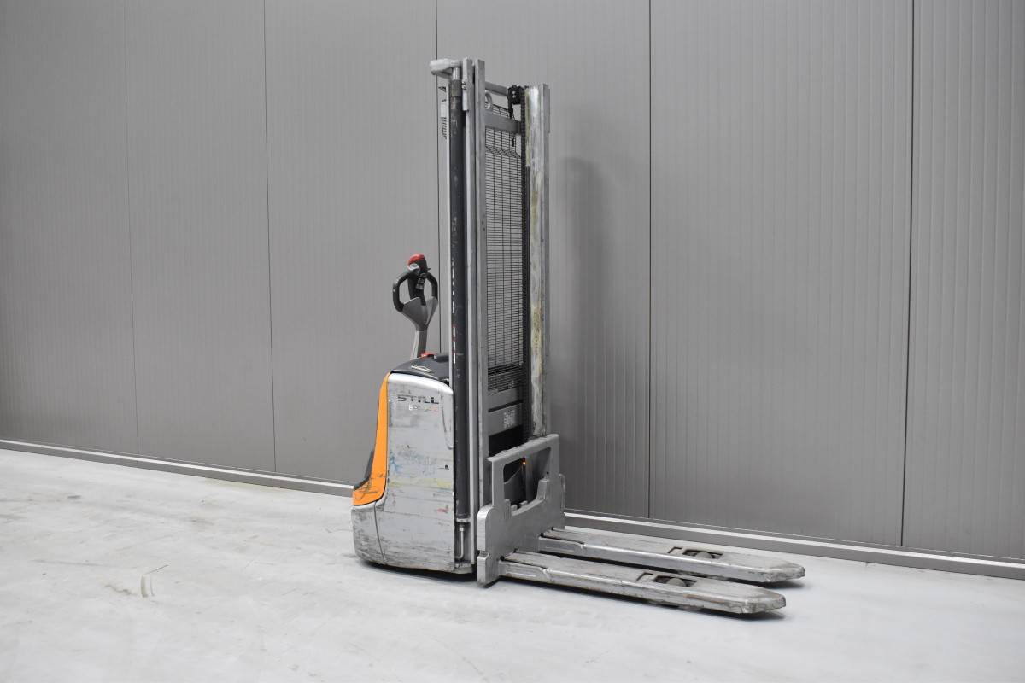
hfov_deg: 57.2
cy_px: 342
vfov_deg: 40.0
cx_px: 512
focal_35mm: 33
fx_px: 940
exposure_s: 1/50
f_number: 5
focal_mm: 22
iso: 1600
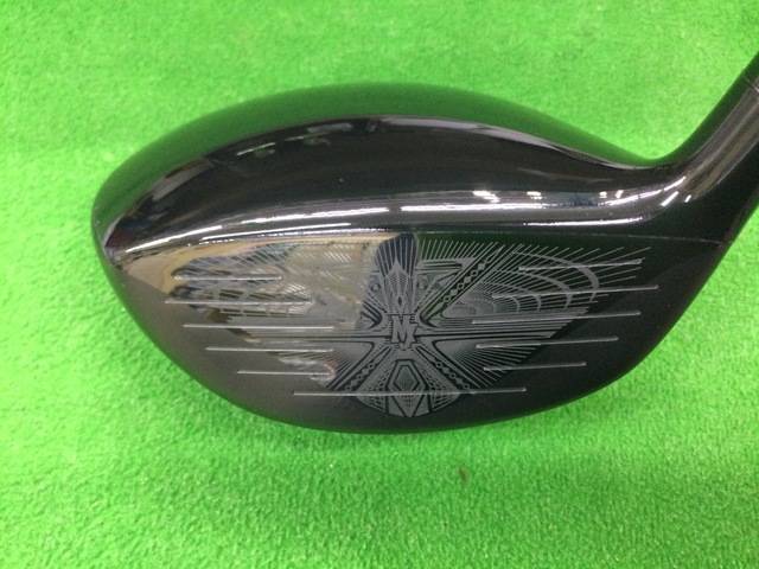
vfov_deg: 45.4
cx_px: 380
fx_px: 680
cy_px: 284
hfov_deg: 58.4
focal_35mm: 31
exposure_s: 1/15
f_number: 2.4
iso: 200
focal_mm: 3.3
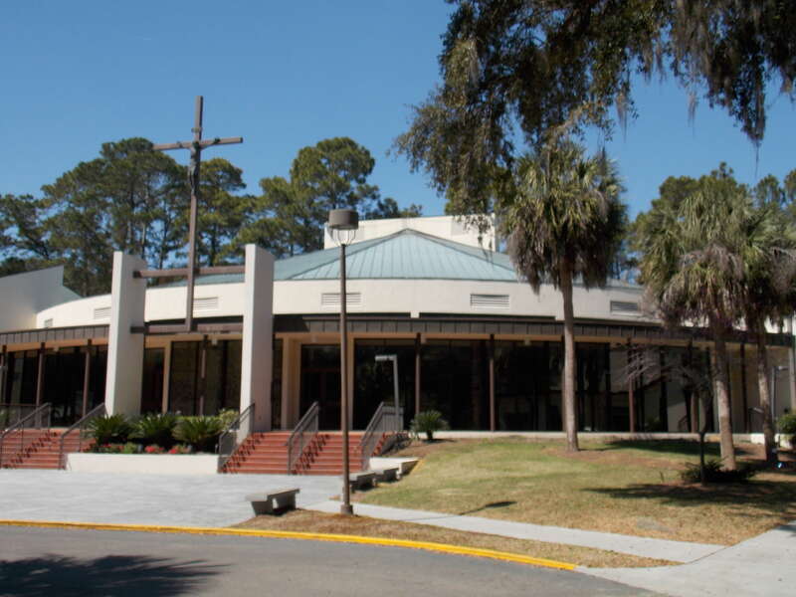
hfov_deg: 54.0
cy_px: 298
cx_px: 398
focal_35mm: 34
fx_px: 782
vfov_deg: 41.8
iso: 80
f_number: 3.4
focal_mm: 6.1
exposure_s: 1/1000
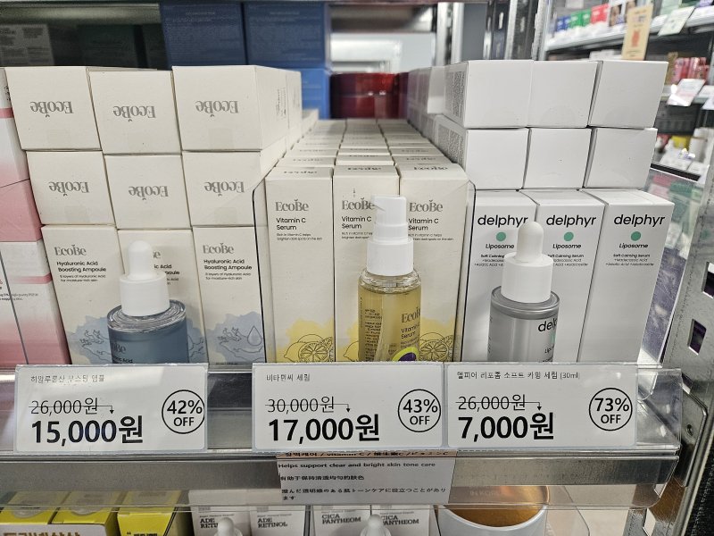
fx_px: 474
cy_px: 268
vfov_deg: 58.9
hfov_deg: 73.9
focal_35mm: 23
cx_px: 357
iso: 100
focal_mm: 5.4
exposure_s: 1/120
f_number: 1.8
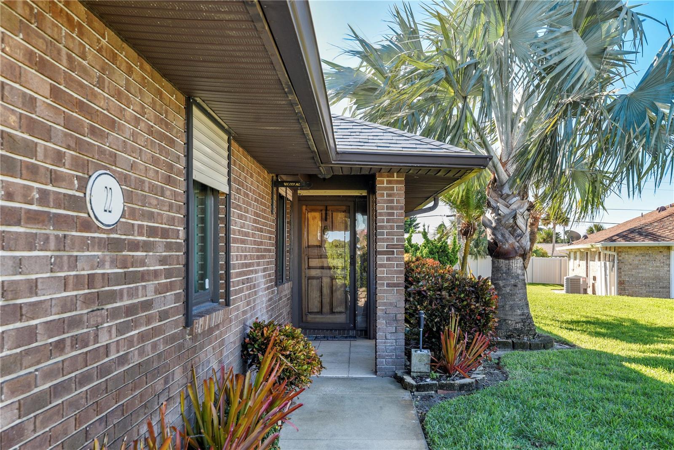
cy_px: 225
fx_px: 655
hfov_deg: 54.4
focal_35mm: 35
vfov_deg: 37.9
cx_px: 337
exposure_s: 1/100
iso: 250
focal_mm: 35
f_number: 8
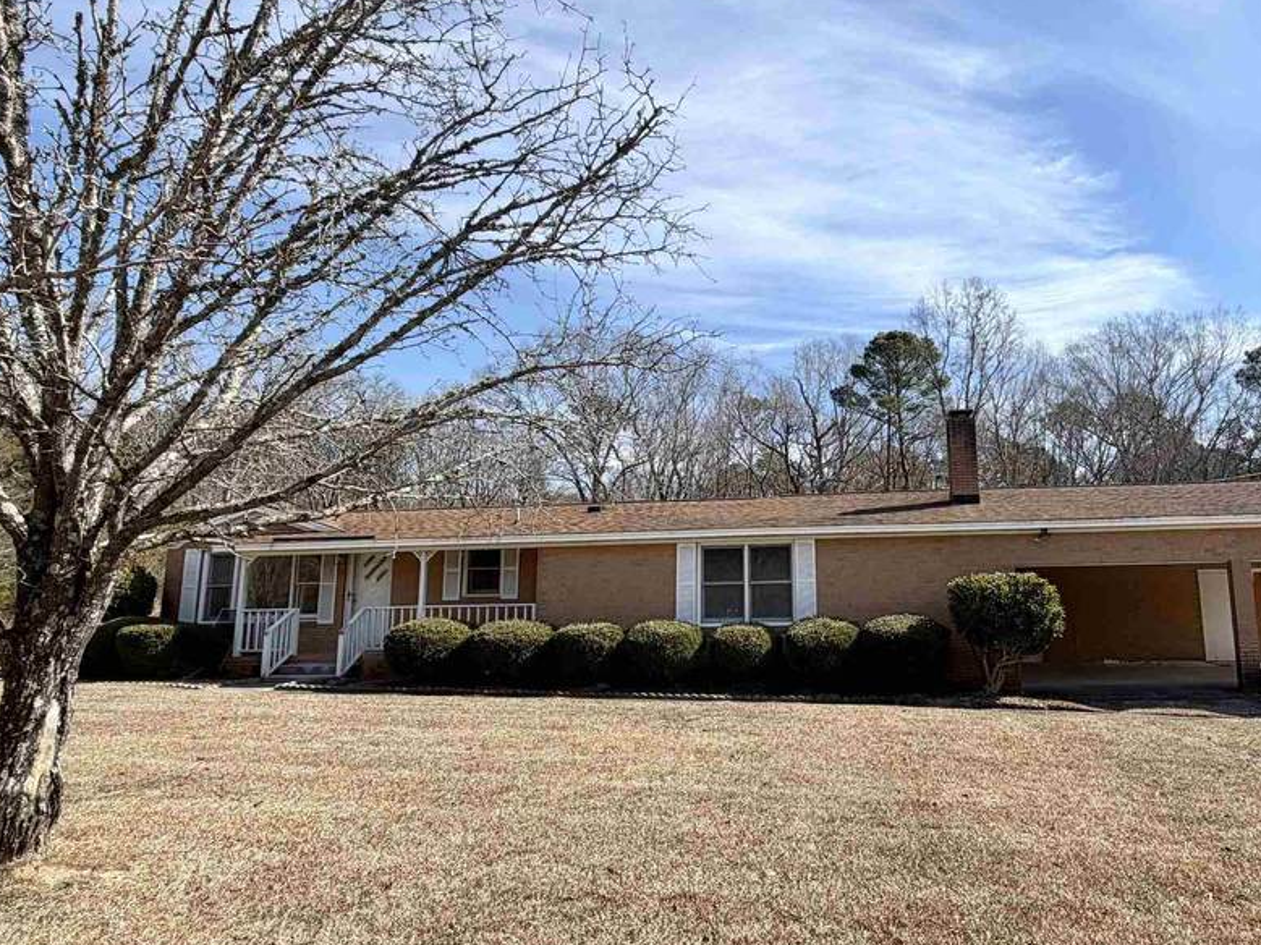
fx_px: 838
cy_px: 472
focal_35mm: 23
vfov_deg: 58.9
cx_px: 805
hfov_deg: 72.4
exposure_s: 1/809
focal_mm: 2.22
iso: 20
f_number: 2.2
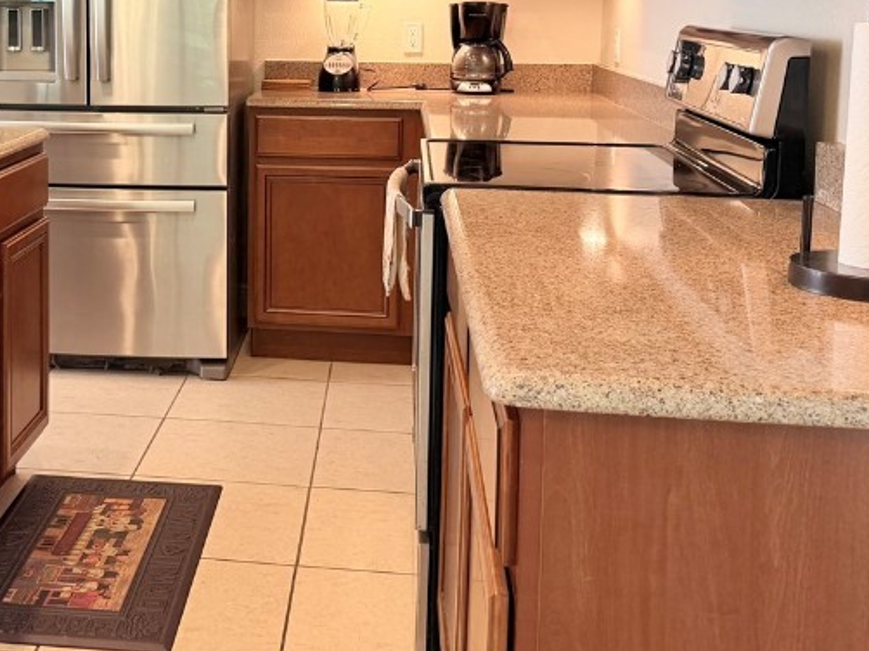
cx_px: 185
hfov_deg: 37.6
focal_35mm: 49
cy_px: 114
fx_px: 1230
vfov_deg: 28.9
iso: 125
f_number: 1.78
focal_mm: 6.76
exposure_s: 1/60
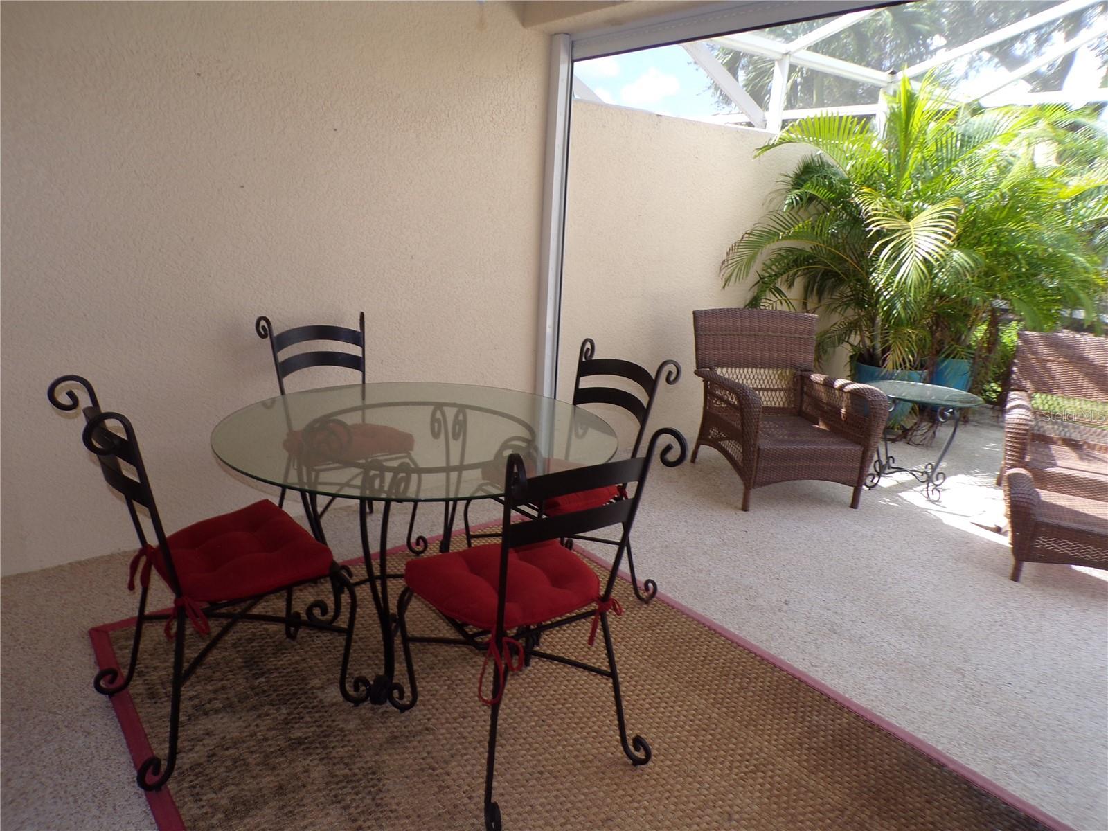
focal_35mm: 24
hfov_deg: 71.6
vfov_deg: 56.8
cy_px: 416
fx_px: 768
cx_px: 554
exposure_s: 1/80
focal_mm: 4.3
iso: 80
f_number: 4.3
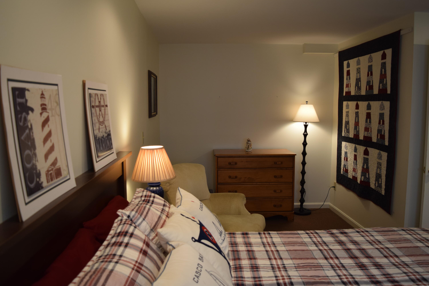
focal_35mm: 30
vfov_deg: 43.6
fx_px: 357
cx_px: 214
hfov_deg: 61.9
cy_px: 143
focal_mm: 20
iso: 450
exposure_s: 1/60
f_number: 4
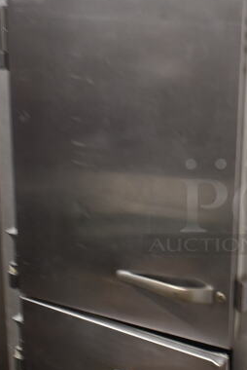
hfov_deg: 18.4
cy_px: 204
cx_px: 251
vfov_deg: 28.0
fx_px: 740
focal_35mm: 72
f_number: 3.5
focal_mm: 20
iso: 500
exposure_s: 1/30
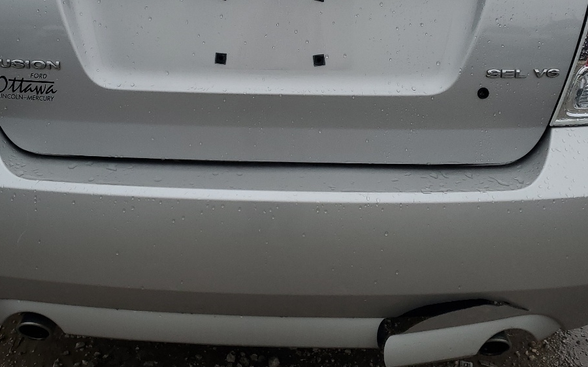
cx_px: 248
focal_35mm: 49
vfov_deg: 25.8
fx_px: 785
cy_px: 65
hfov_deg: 41.0
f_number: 1.5
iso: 50
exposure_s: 1/244
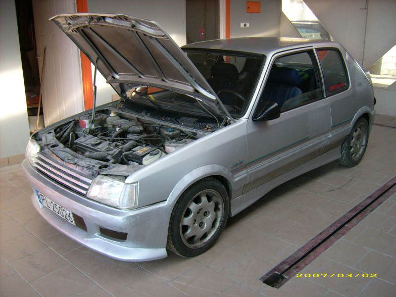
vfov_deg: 40.7
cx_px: 198
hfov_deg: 52.6
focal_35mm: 35
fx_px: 400
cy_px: 148
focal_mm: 5.95
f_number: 2.8
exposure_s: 1/65
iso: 50
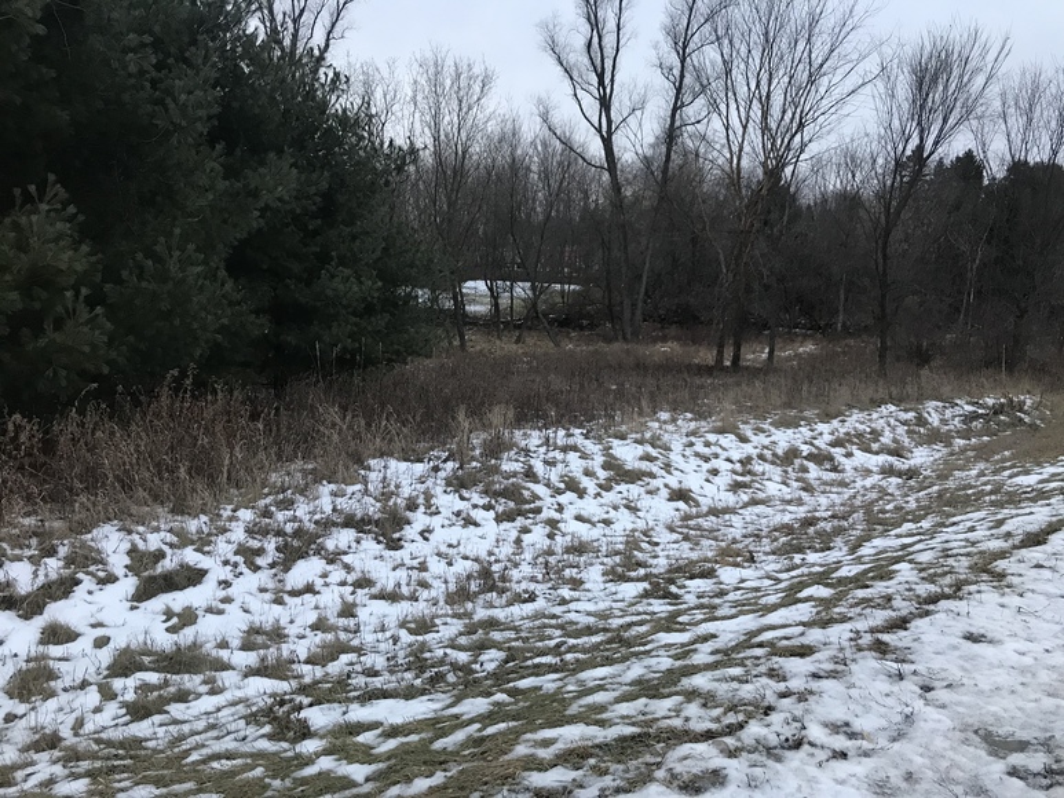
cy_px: 399
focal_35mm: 28
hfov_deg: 63.4
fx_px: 861
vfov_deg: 49.8
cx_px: 532
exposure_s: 1/24
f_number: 1.8
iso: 40
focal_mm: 3.99
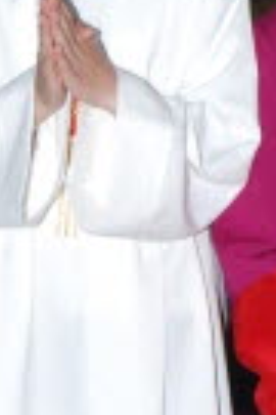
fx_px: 2422
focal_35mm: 211
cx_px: 291
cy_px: 95
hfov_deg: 6.5
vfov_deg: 9.8
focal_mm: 27
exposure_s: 1/60
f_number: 5.6
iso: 200
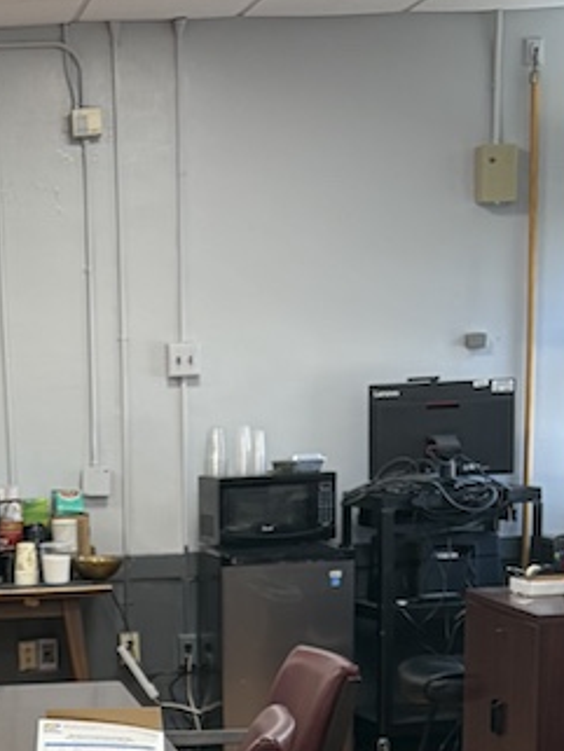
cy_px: 981
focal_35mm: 108
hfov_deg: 13.5
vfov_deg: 17.1
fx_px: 2345
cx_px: -23
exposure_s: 1/60
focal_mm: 5.96
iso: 100
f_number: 1.6
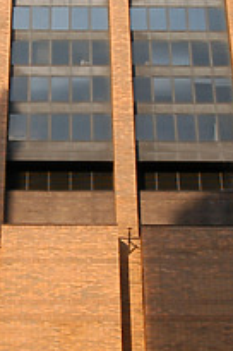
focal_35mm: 132
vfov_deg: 15.5
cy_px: 152
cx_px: 57
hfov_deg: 10.3
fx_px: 1286
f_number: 8
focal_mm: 20
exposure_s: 1/250
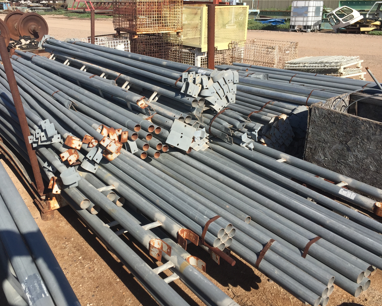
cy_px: 136
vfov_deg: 43.3
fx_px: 384
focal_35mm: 34
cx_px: 167
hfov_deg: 52.7
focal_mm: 4.15
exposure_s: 1/2475
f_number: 2.2
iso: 32
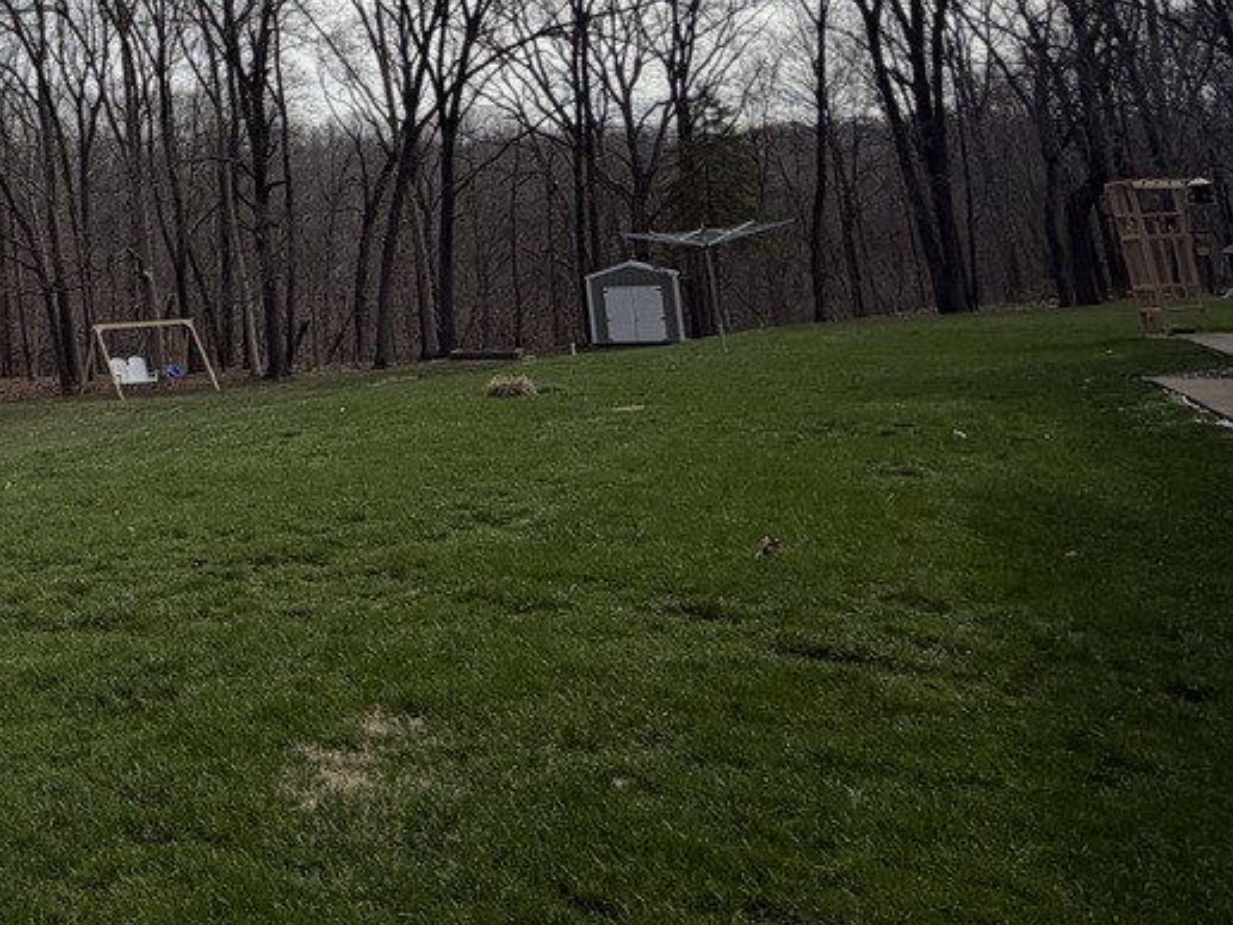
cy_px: 64
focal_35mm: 39
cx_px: -67
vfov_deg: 34.4
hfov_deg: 40.3
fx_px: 1389
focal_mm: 2.22
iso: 20
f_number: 2.2
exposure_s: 1/1259
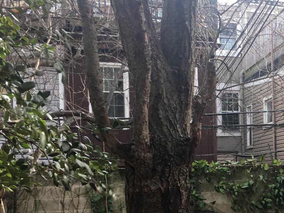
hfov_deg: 30.2
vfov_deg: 23.6
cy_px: 172
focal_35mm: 61
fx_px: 500
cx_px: 260
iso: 25
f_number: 2.2
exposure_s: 1/120
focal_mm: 4.15
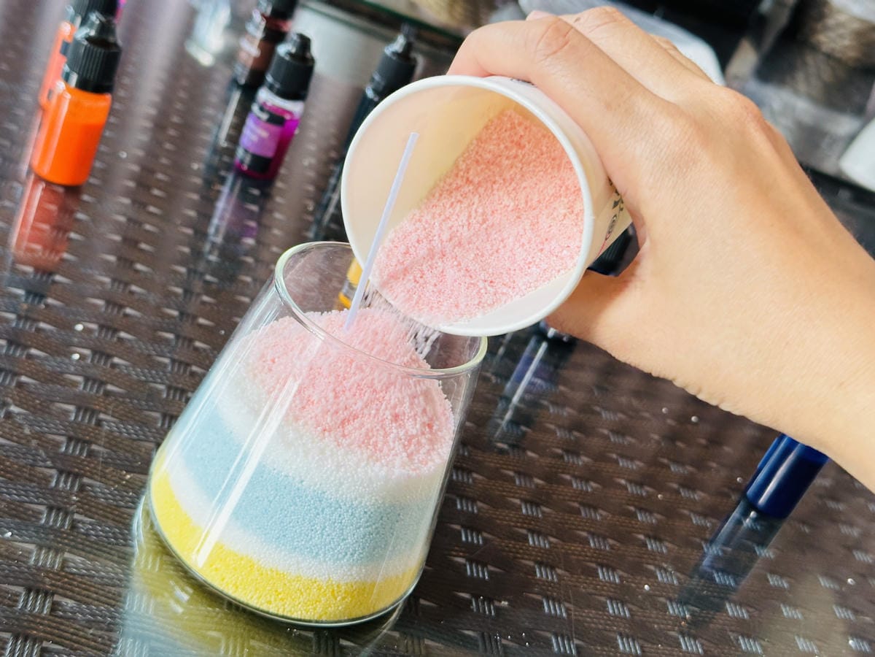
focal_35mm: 48
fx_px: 1213
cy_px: 328
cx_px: 438
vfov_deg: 30.3
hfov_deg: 39.7
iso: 125
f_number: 1.78
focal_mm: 6.86
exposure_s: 1/60
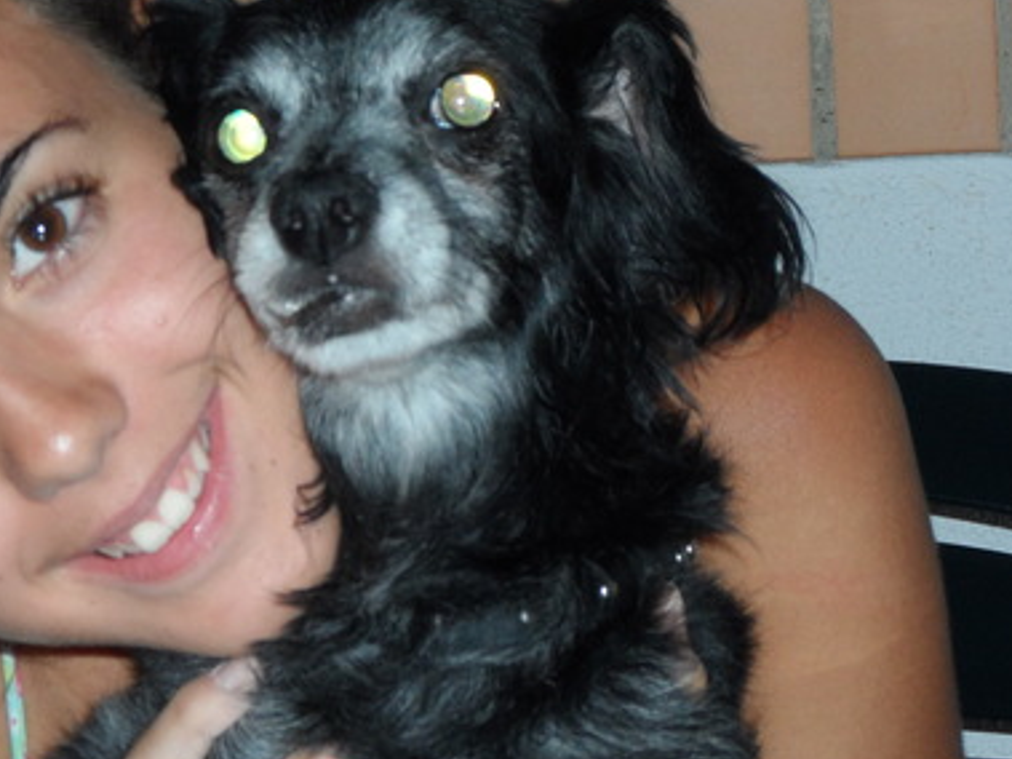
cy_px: 452
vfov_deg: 10.1
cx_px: 198
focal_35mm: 147
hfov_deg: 13.4
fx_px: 4296
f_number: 5
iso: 240
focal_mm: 15.9
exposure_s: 1/60
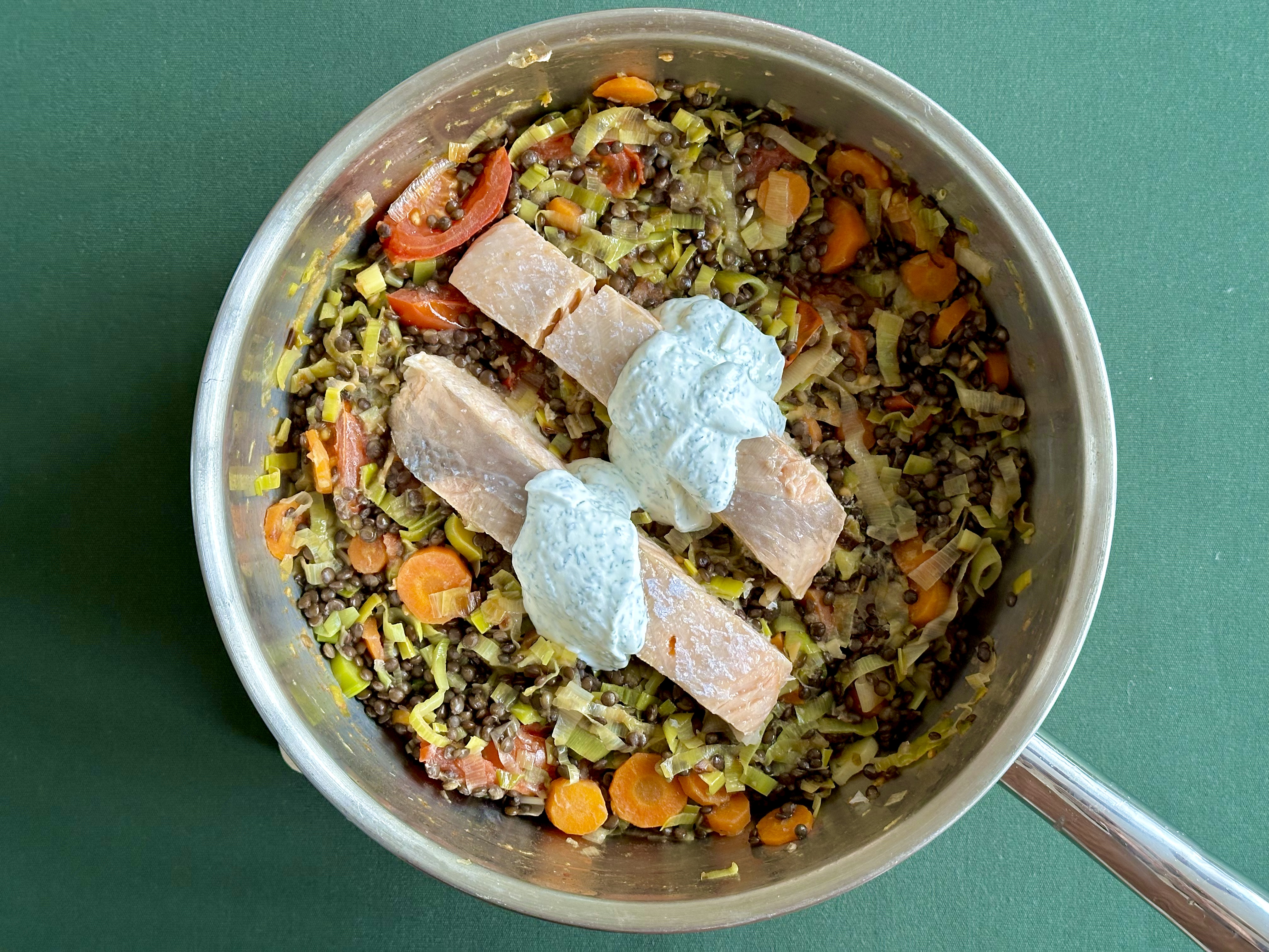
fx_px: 1760
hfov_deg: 39.7
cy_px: 476
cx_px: 634
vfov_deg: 30.3
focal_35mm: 48
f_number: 1.78
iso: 160
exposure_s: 1/50
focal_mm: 6.86
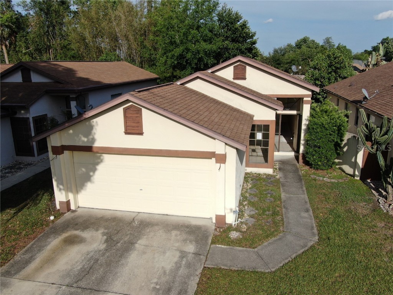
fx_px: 329
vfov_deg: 48.2
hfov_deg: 61.7
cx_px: 196
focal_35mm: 29
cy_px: 148
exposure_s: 1/1600
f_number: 3
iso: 100
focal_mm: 5
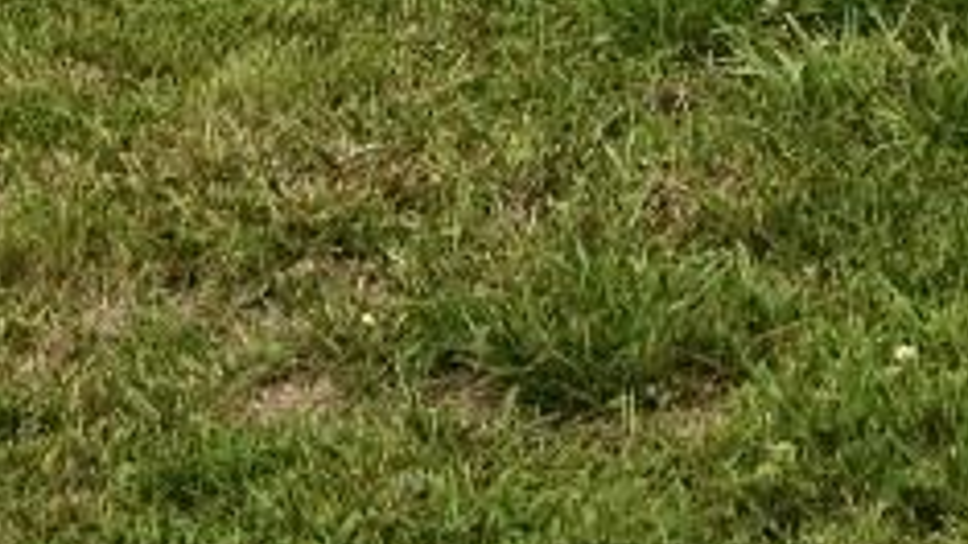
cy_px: -1191
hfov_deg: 11.0
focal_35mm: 195
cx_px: 552
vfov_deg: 5.7
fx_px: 5003
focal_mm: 18
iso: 100
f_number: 5.6
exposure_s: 1/250
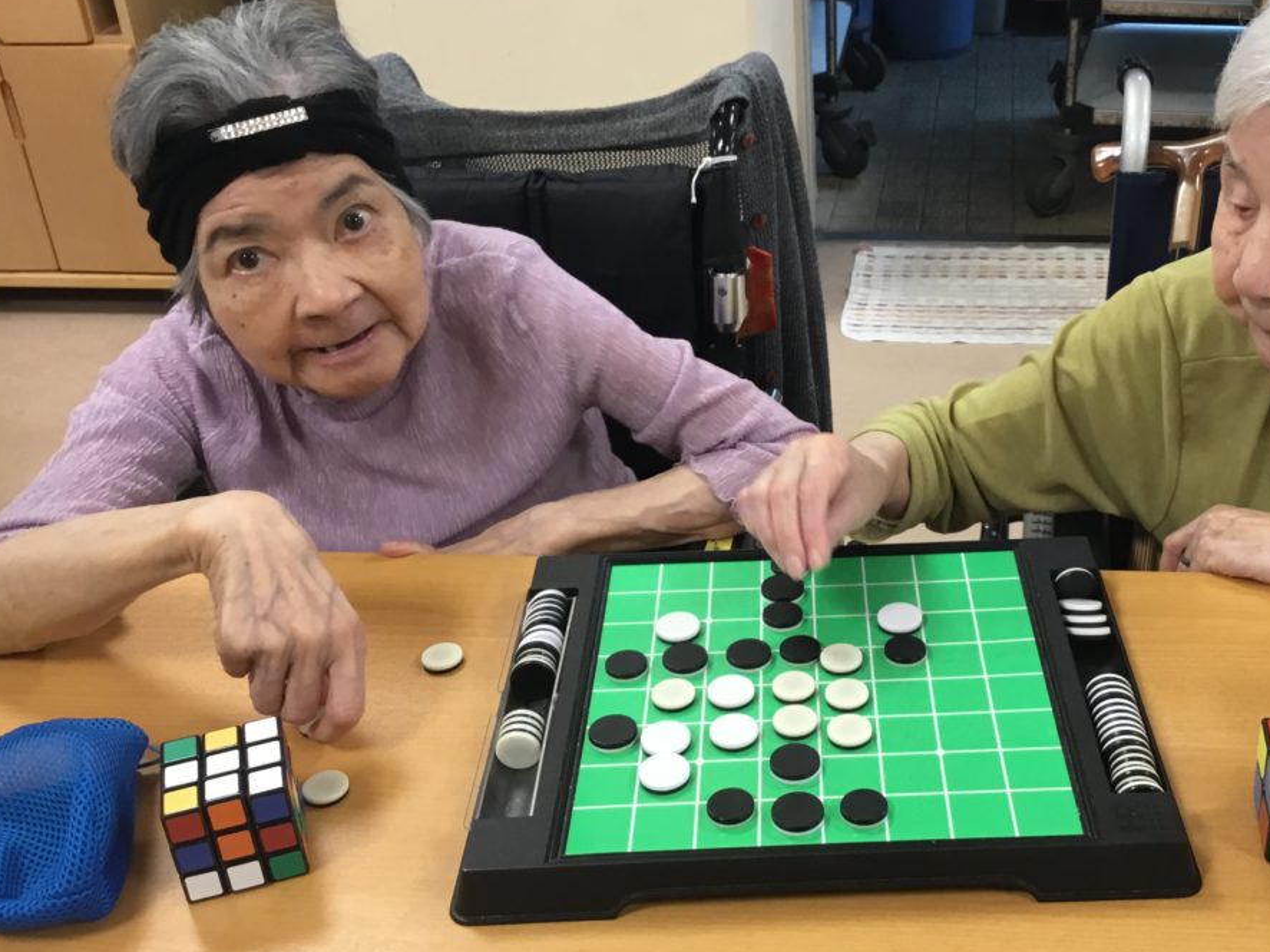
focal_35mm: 42
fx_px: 1540
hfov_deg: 44.3
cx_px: 820
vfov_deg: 34.3
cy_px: 443
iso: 80
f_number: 2.4
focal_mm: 3.3
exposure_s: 1/30
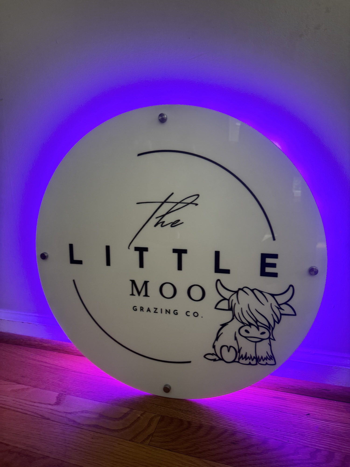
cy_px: 234
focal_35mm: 24
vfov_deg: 71.6
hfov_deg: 56.8
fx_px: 324
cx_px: 175
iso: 250
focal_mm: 6.76
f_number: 1.78
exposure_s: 1/60
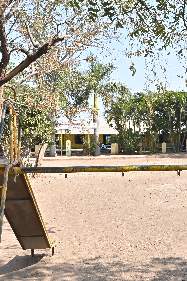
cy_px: 149
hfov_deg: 26.9
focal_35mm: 49
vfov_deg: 40.3
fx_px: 382
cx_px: 156
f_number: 20
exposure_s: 1/125
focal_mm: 24
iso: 800
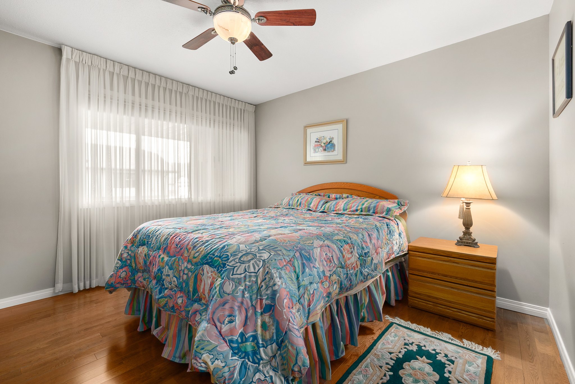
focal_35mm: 15
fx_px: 240
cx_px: 288
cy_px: 192
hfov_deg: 100.4
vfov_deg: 77.4
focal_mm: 10
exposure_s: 2.5
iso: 100
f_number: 8
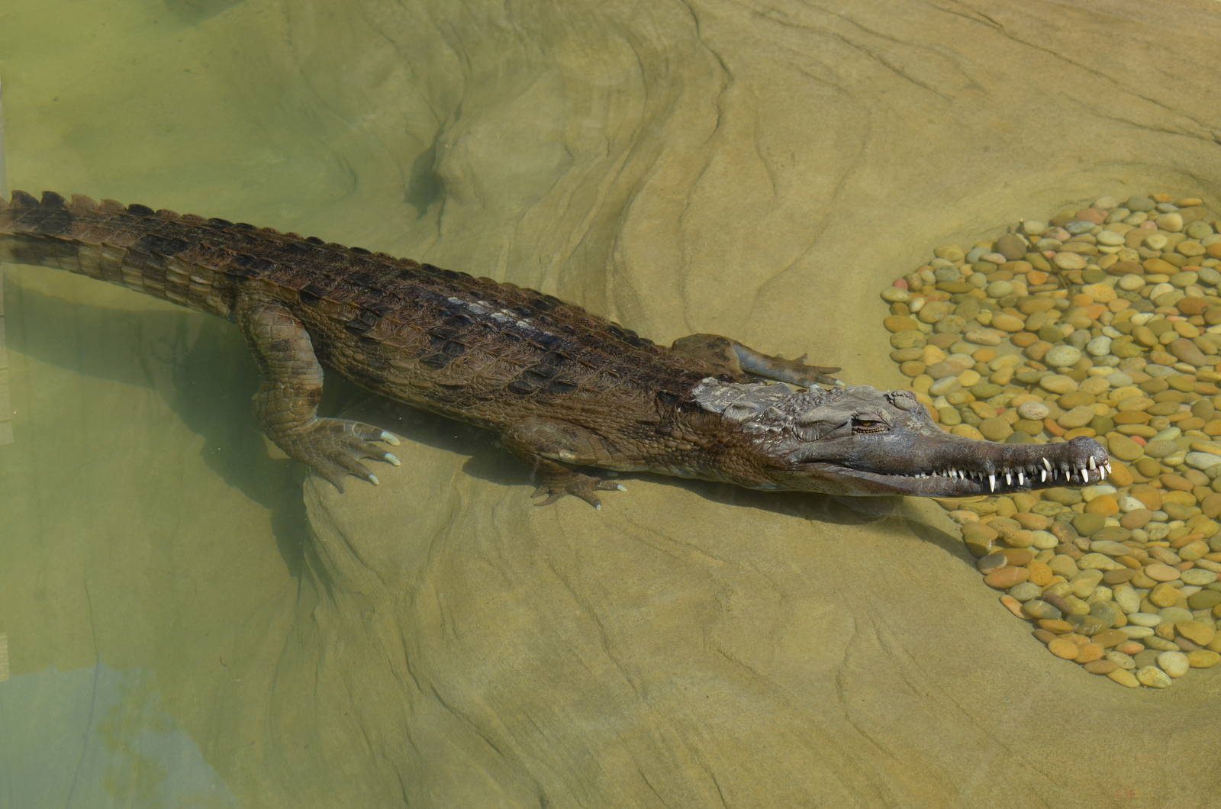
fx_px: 3554
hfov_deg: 19.5
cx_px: 610
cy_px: 404
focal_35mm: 105
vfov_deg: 13.0
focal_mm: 70
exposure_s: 1/640
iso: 200
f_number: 6.3
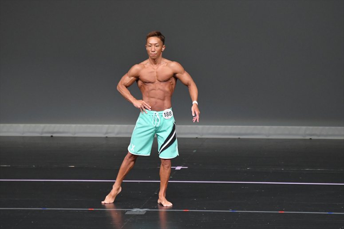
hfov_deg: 6.5
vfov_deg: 4.4
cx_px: 172
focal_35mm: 315
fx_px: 3009
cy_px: 114
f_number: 5.6
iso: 4000
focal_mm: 210
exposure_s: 1/400
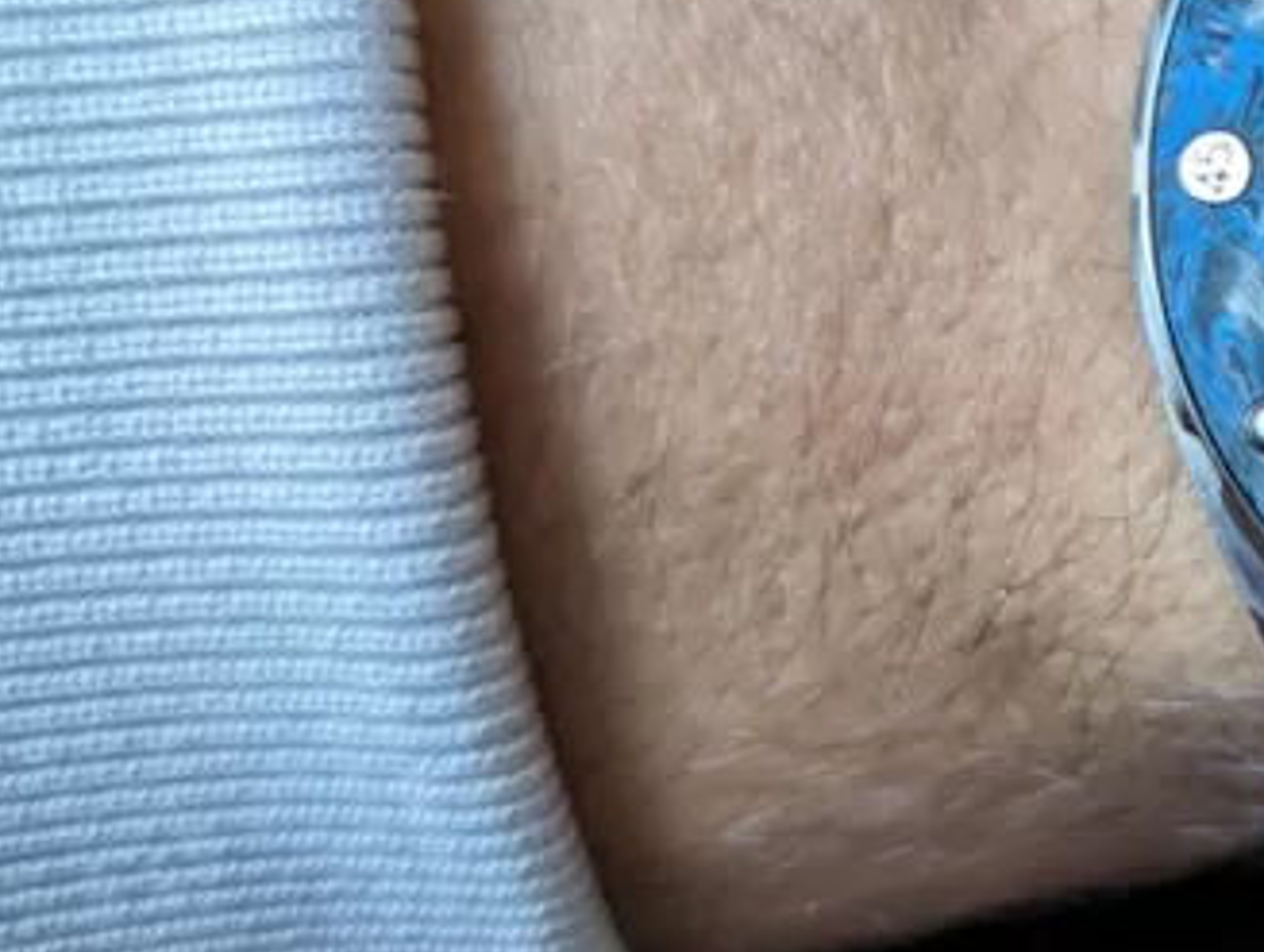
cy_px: 256
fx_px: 2743
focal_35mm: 75
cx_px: 1684
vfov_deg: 19.6
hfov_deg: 22.8
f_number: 1.85
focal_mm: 6.81
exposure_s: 1/90.6
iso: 208
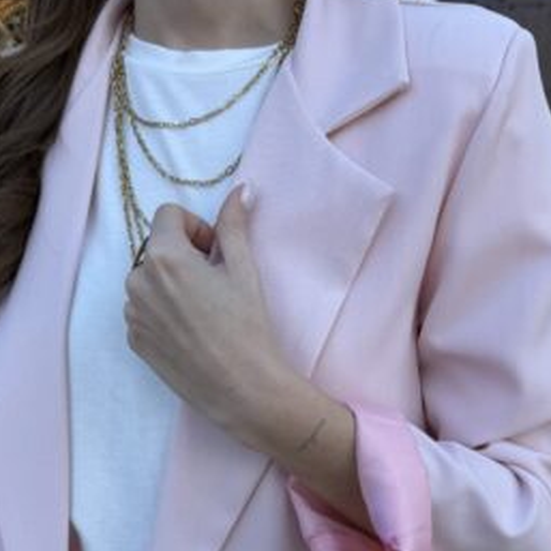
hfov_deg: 49.7
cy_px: 367
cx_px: 272
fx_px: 594
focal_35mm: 33
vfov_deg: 48.9
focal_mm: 6.76
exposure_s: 1/805
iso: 80
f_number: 1.78
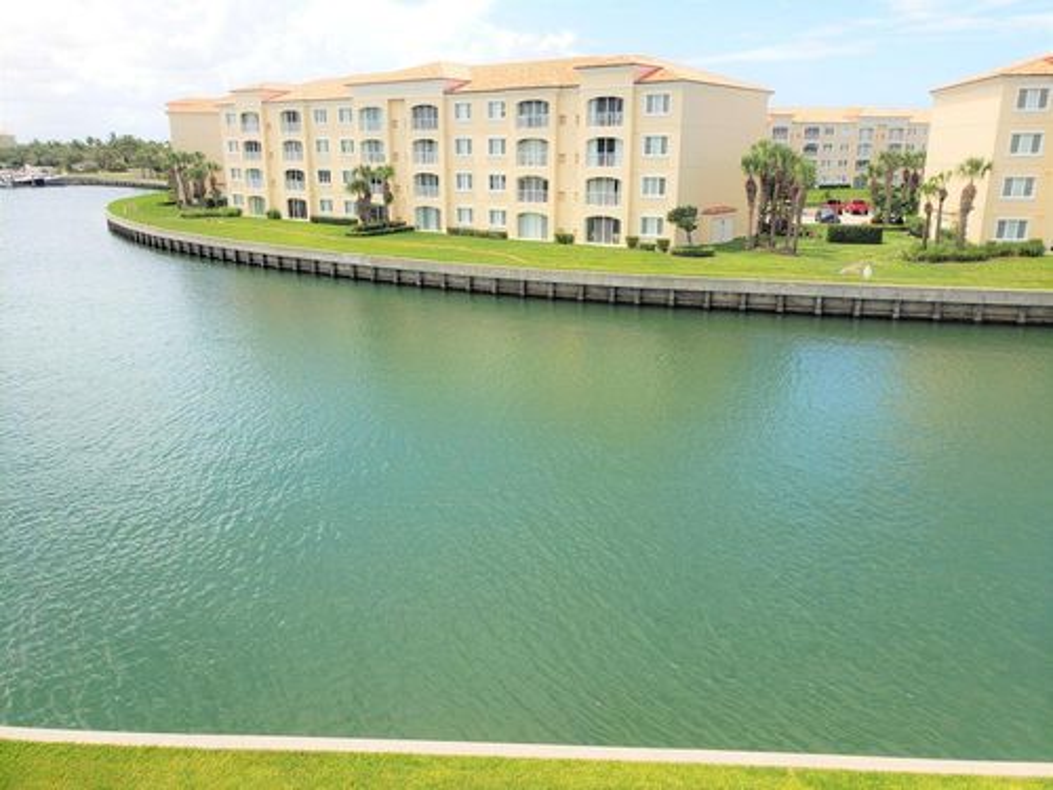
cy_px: 395
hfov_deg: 67.3
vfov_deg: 53.1
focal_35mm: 26
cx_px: 526
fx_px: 791
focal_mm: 4.3
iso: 50
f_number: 2.4
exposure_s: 1/917
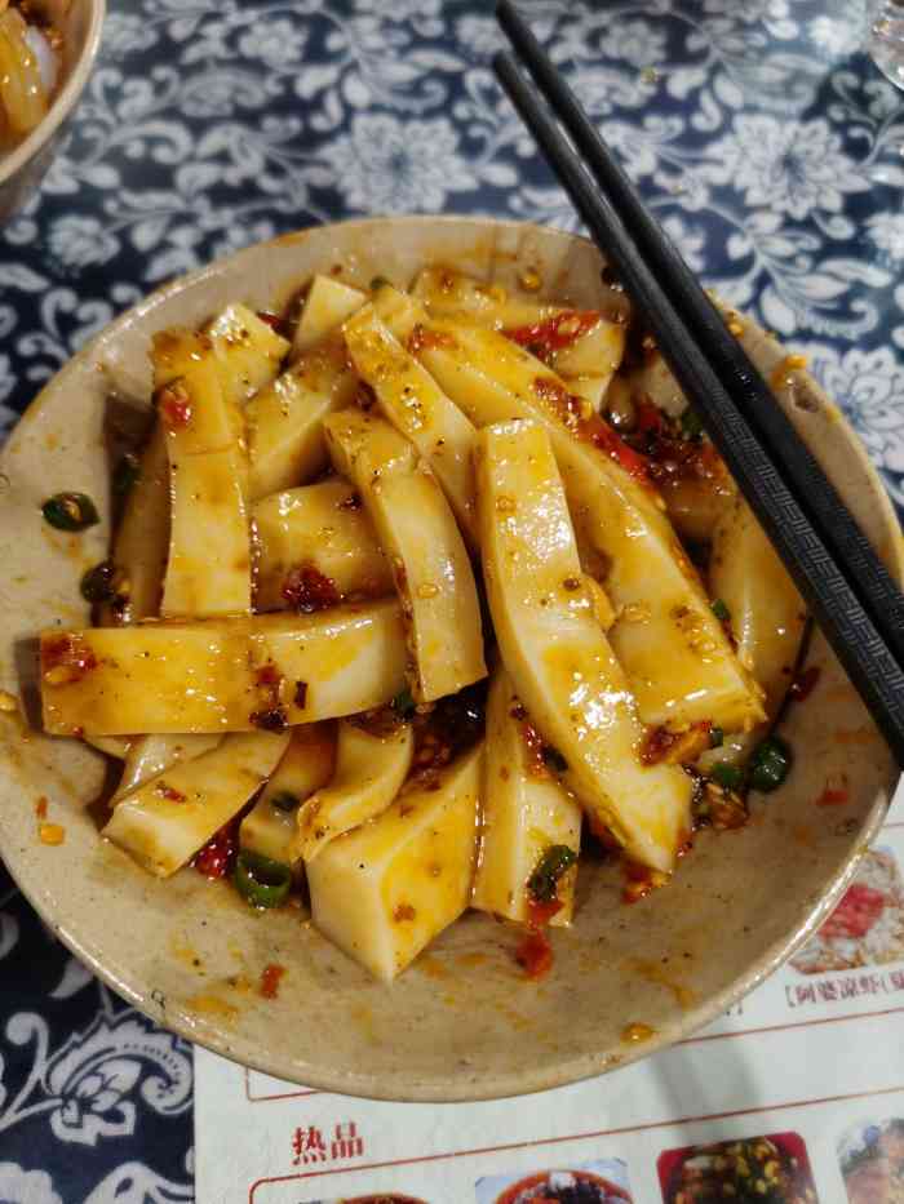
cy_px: 602
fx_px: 940
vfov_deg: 65.3
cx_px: 452
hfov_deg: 51.4
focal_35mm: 27
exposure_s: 1/50
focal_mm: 5.58
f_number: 1.8
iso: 250
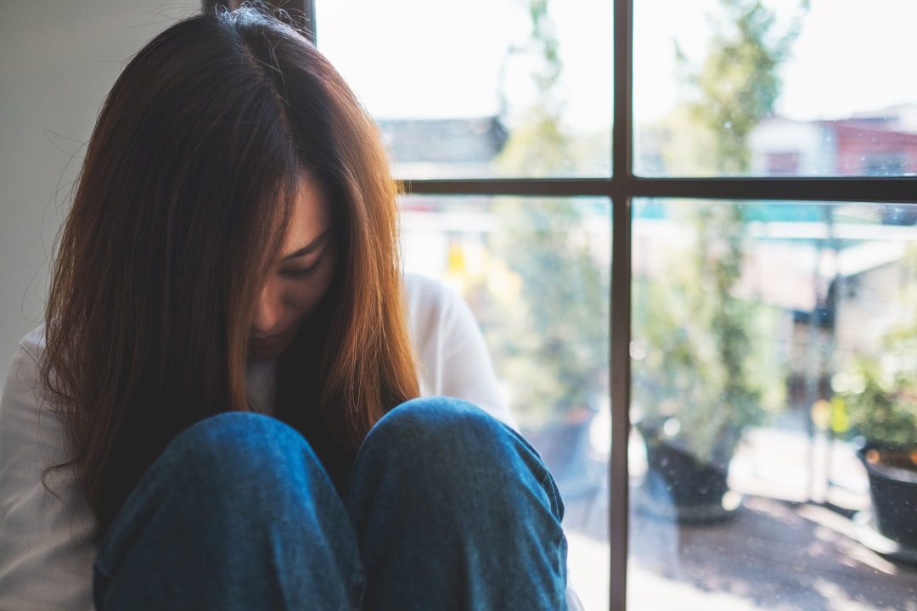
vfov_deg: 37.9
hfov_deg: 54.4
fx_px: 891
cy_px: 306
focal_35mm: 35
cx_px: 458
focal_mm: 23
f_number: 1.4
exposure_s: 1/1400
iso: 200
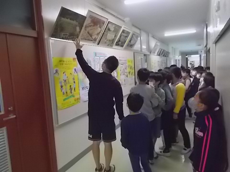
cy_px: 86
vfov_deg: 53.1
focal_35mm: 26
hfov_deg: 67.3
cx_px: 115
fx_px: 173
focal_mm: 4.6
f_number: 3.2
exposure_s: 1/100
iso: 800
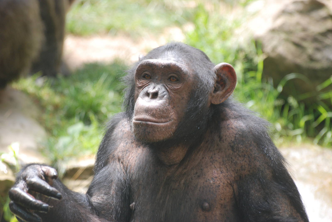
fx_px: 3047
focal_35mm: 330
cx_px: 166
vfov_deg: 4.2
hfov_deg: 6.2
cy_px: 111
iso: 400
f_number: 5.3
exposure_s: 1/60
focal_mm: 220
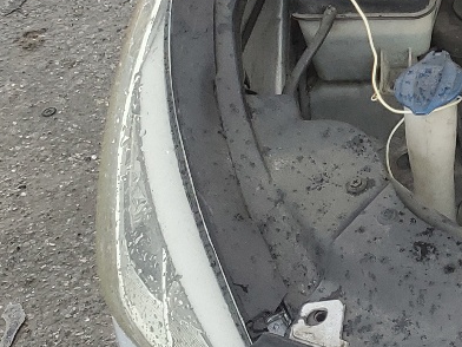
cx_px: 904
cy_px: -65
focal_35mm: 106
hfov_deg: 15.2
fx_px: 1415
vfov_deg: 13.6
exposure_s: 1/256
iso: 50
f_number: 1.5
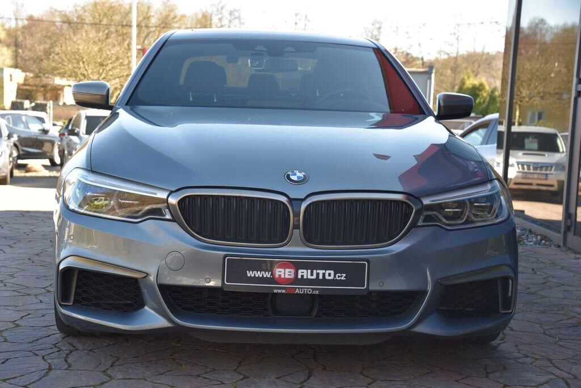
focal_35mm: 65
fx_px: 1050
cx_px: 290
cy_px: 194
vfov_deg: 20.9
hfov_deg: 30.9
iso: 500
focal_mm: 65
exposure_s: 1/160
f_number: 6.3
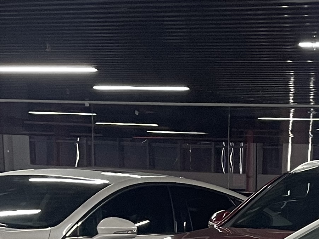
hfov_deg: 16.2
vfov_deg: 12.1
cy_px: 444
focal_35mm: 112
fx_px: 1032
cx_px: 470
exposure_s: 1/50
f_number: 1.6
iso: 125
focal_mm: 5.1
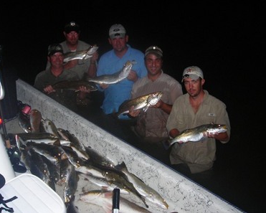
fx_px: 315
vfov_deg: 37.4
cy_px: 106
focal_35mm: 40
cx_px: 140
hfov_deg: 45.8
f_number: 3.2
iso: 168
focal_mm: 6.3
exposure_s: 1/60.1
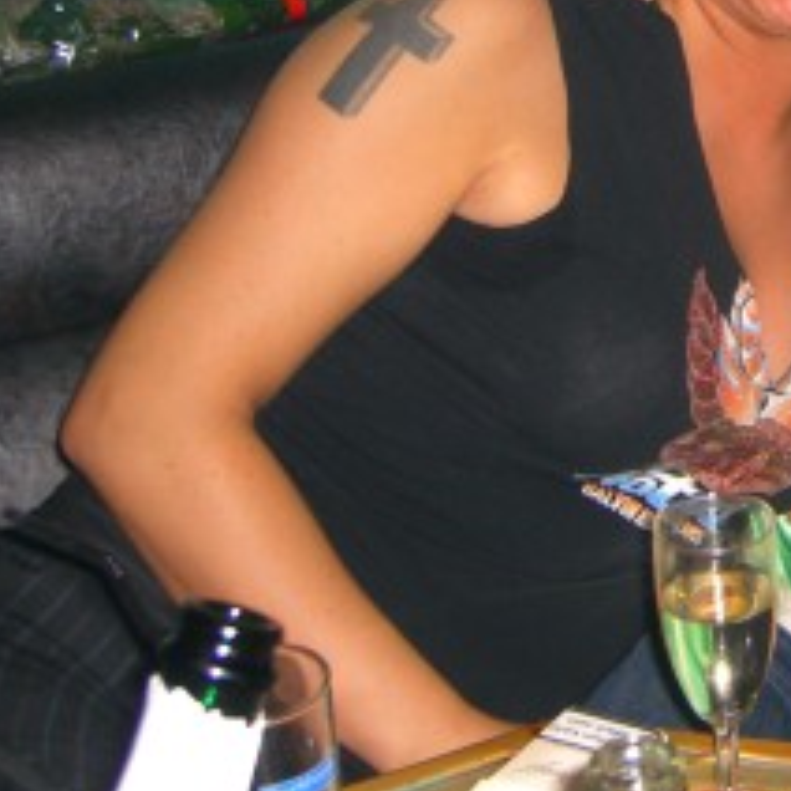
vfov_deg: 17.9
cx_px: 955
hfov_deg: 17.4
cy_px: 45
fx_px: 2456
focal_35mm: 95
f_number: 2.8
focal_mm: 7.9
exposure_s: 1/60
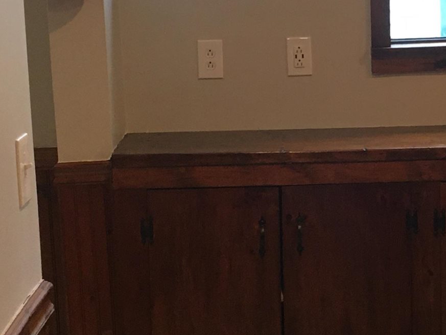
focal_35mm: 102
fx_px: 1314
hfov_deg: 18.9
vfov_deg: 14.5
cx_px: 401
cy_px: 96
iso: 40
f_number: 2.2
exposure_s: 1/30
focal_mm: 4.15
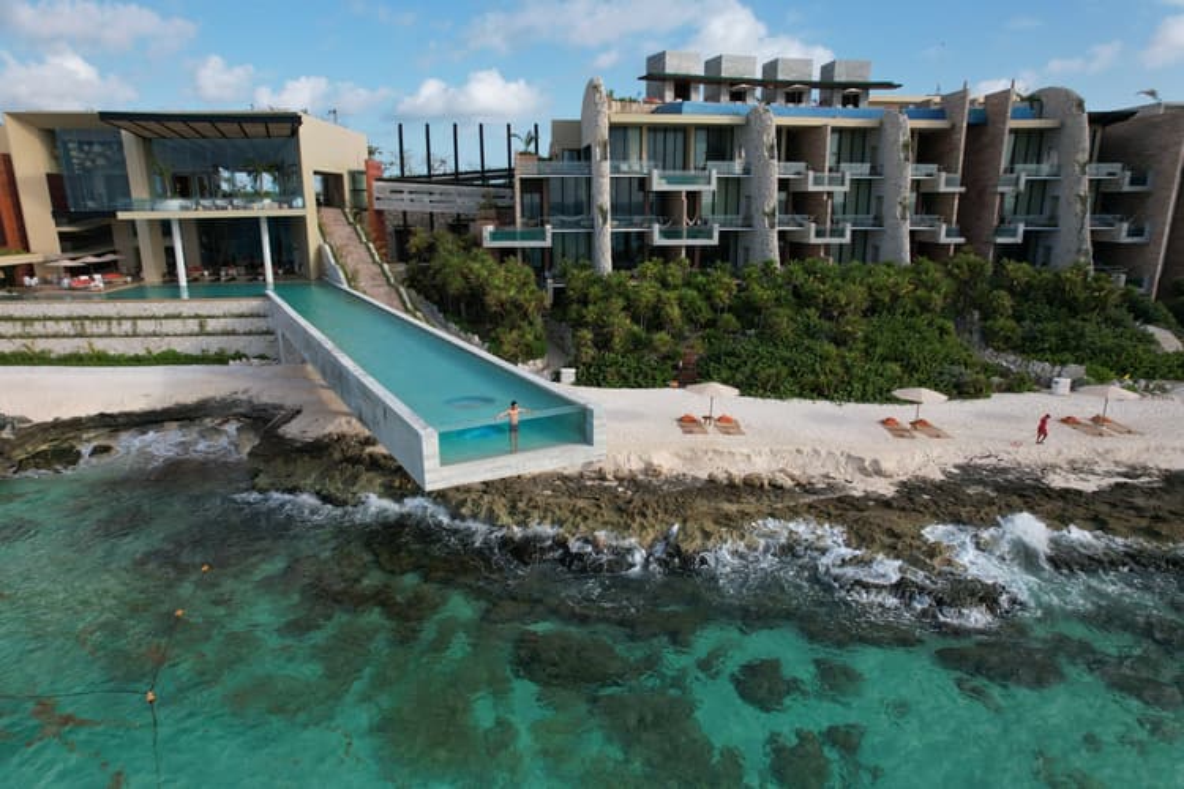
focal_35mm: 22
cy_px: 394
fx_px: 723
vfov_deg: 57.2
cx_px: 592
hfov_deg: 78.6
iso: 100
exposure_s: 1/350
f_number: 2.8
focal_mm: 8.38
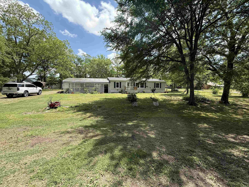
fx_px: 101
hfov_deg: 102.1
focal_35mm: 14
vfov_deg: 85.7
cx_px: 124
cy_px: 94
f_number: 2.2
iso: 64
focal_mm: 2.22
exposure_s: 1/1017
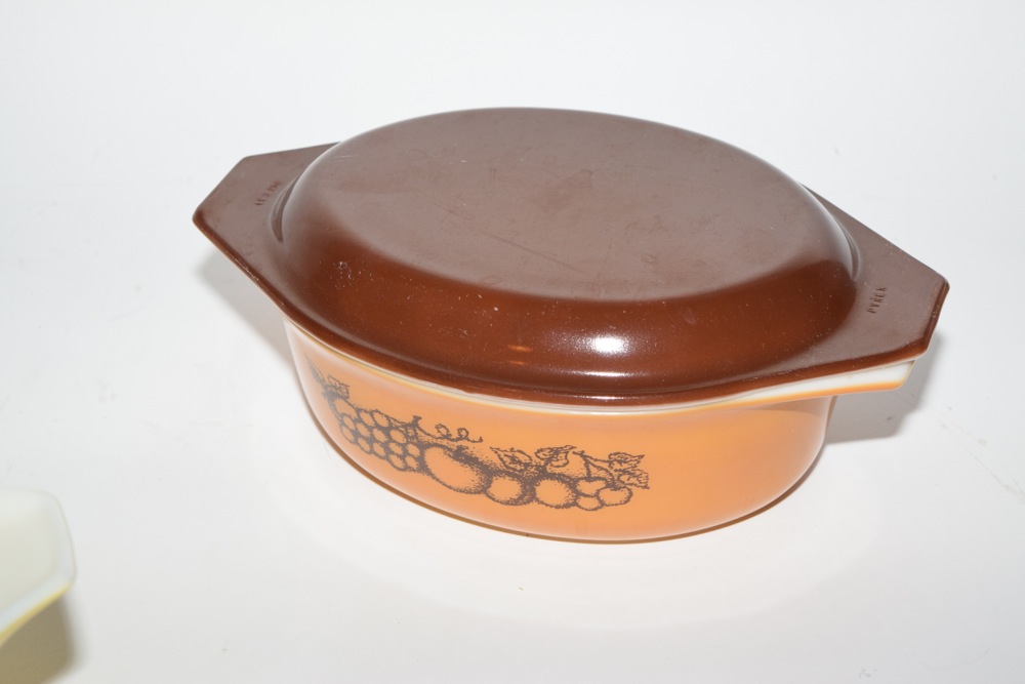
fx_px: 2349
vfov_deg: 16.6
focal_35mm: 82
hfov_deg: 24.6
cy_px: 342
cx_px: 512
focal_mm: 55
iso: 640
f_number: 5.6
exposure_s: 1/60
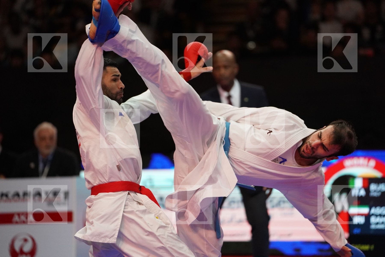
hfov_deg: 10.3
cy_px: 128
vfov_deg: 6.9
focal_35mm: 200
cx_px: 192
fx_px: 2139
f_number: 2.8
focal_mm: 200
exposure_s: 1/1000
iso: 5000
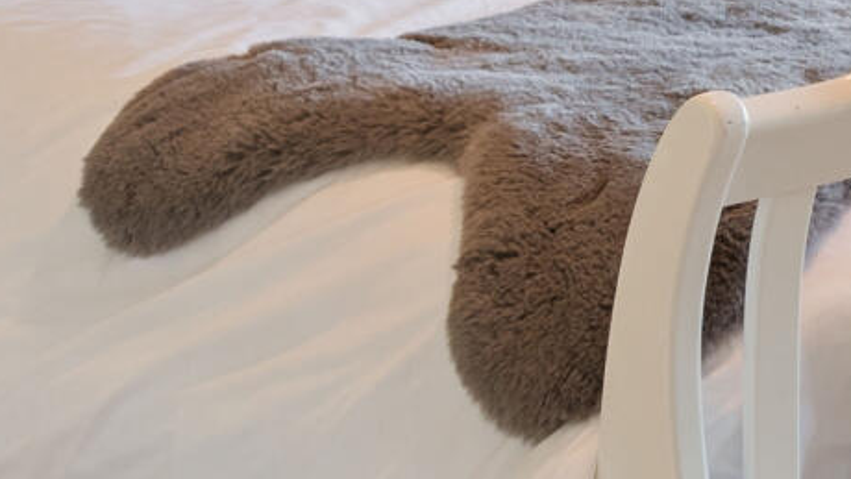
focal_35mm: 164
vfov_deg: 7.1
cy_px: -466
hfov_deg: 12.5
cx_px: 1271
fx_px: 3702
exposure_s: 1/3
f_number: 7.1
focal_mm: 24
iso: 100
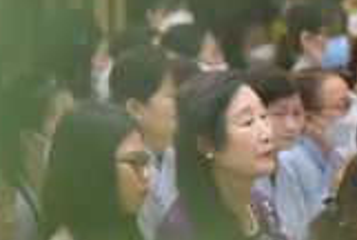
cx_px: 439
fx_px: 4799
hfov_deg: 4.2
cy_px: 313
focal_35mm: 483
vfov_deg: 2.9
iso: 1250
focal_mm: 120
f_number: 4.5
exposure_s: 1/60
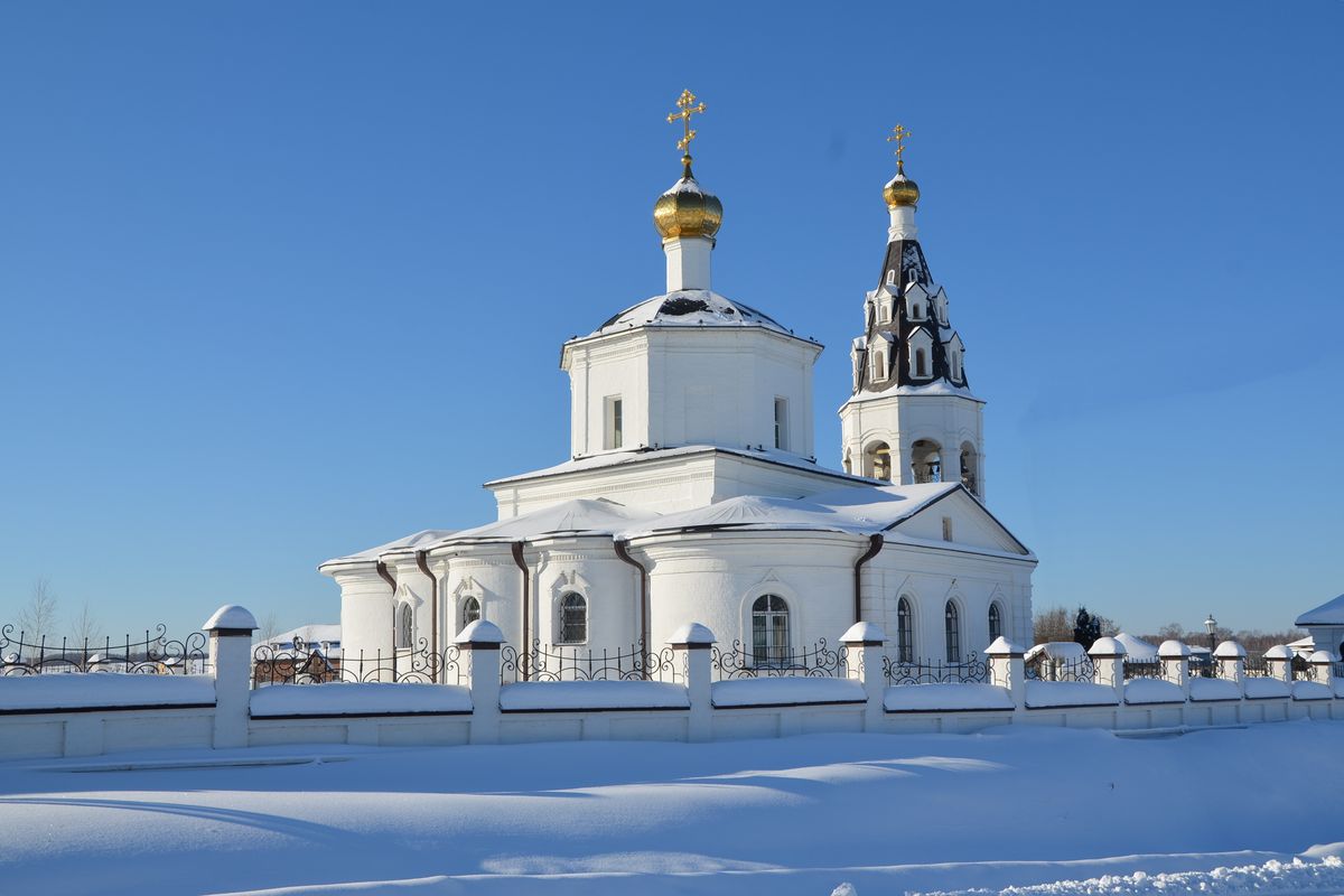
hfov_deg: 51.3
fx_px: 1400
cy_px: 448
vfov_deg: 35.5
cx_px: 672
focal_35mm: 38
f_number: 10
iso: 100
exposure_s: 1/400
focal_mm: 25
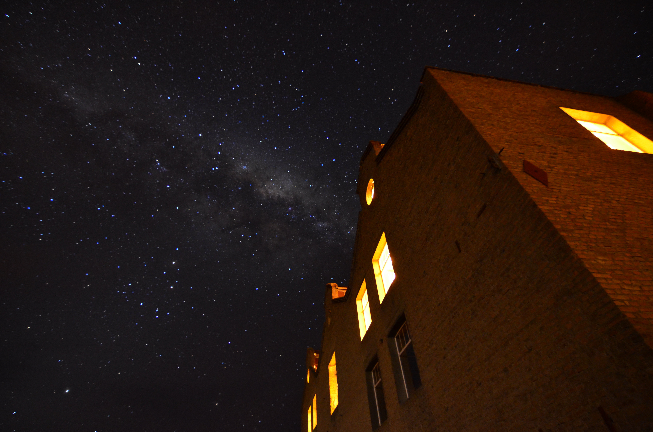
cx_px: 326
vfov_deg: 71.8
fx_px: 299
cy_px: 216
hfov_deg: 95.1
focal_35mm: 16
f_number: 2.8
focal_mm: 11
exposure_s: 20
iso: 2000
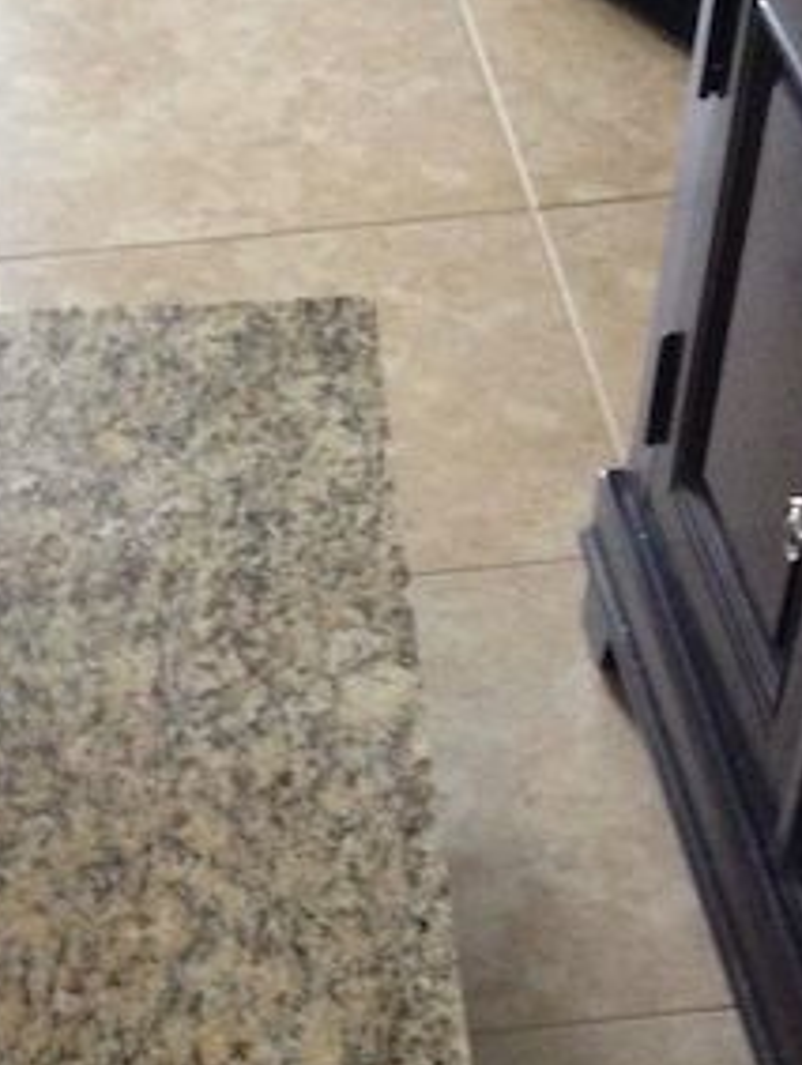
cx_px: -53
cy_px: 1200
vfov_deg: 19.7
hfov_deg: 15.2
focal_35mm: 95
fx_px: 2928
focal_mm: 4.12
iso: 400
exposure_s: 1/20
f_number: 2.4
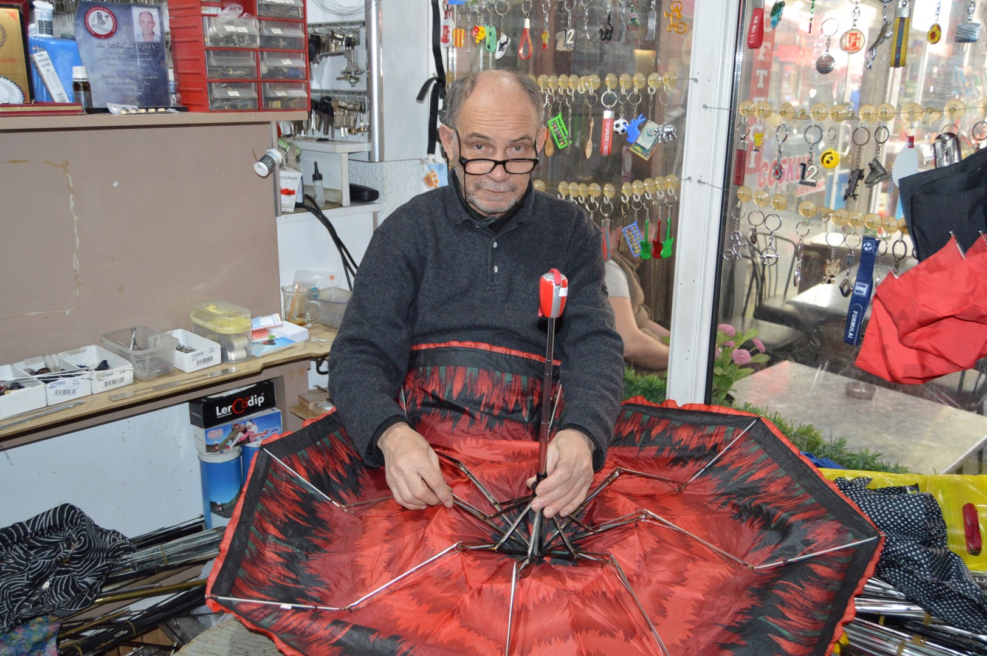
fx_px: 822
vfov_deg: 43.5
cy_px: 328
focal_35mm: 30
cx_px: 494
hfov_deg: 62.0
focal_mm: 20
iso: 800
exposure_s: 1/60
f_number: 3.5
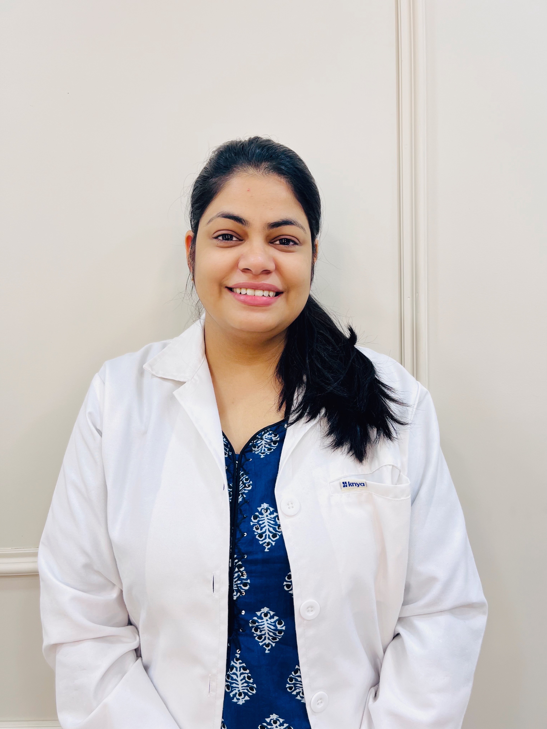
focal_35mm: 26
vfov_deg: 67.3
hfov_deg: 53.1
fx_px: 548
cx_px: 274
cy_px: 364
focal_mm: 5.1
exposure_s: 1/100
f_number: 1.6
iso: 50
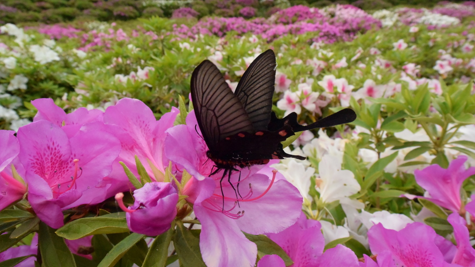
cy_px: 110
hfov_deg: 89.6
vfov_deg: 58.0
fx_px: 239
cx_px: 237
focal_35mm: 19
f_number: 6.3
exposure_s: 1/2000
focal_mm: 6.7
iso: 1250
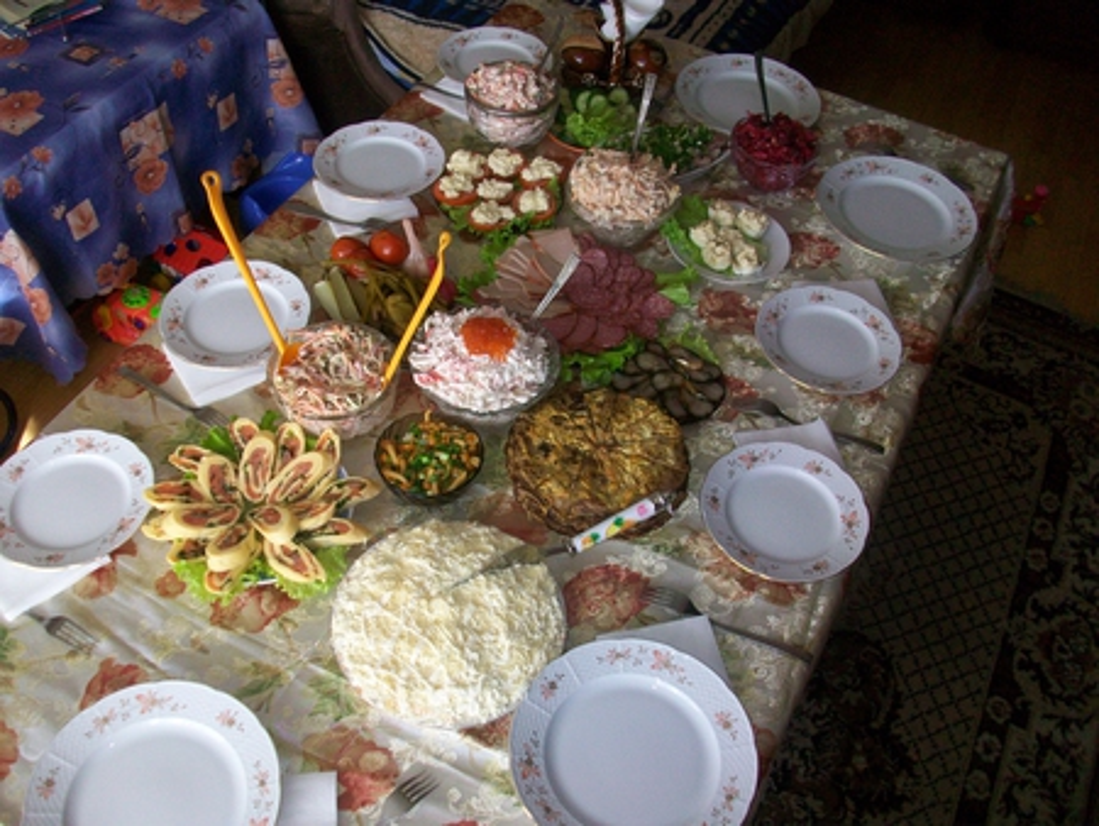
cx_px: 550
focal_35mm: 32
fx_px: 1016
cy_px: 413
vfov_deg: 44.2
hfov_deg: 56.8
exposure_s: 1/80
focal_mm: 5.7
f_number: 2.8
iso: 120
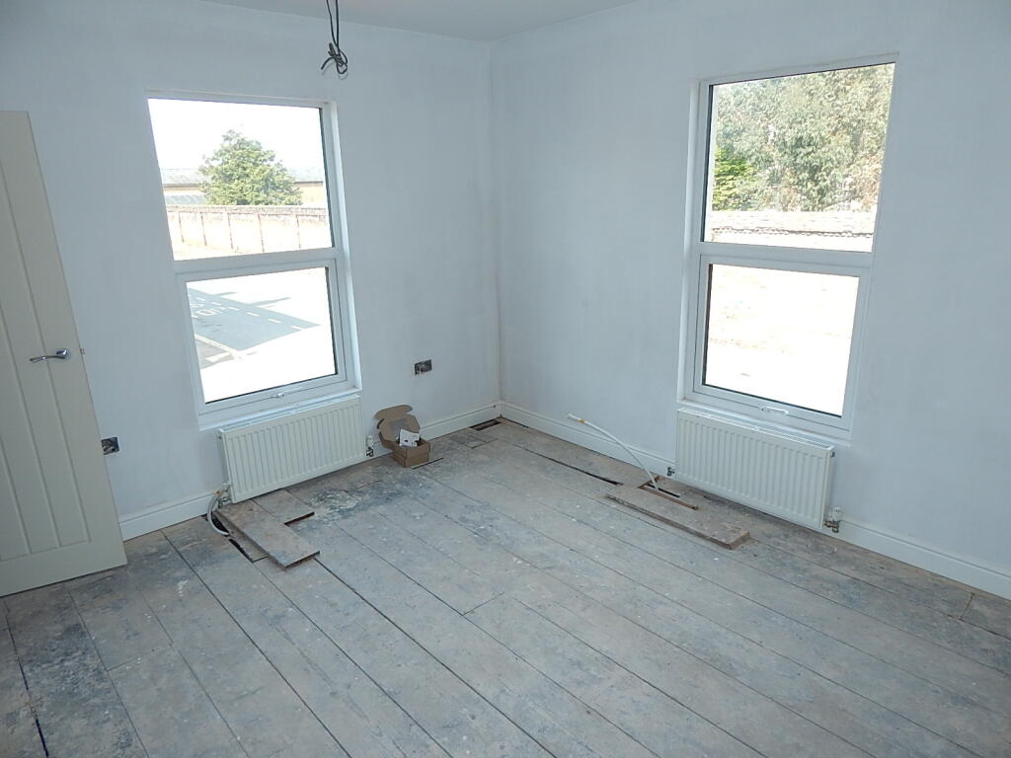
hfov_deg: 76.4
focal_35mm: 22
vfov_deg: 61.1
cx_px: 506
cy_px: 379
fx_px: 643
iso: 125
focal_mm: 4
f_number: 3
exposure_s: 1/160
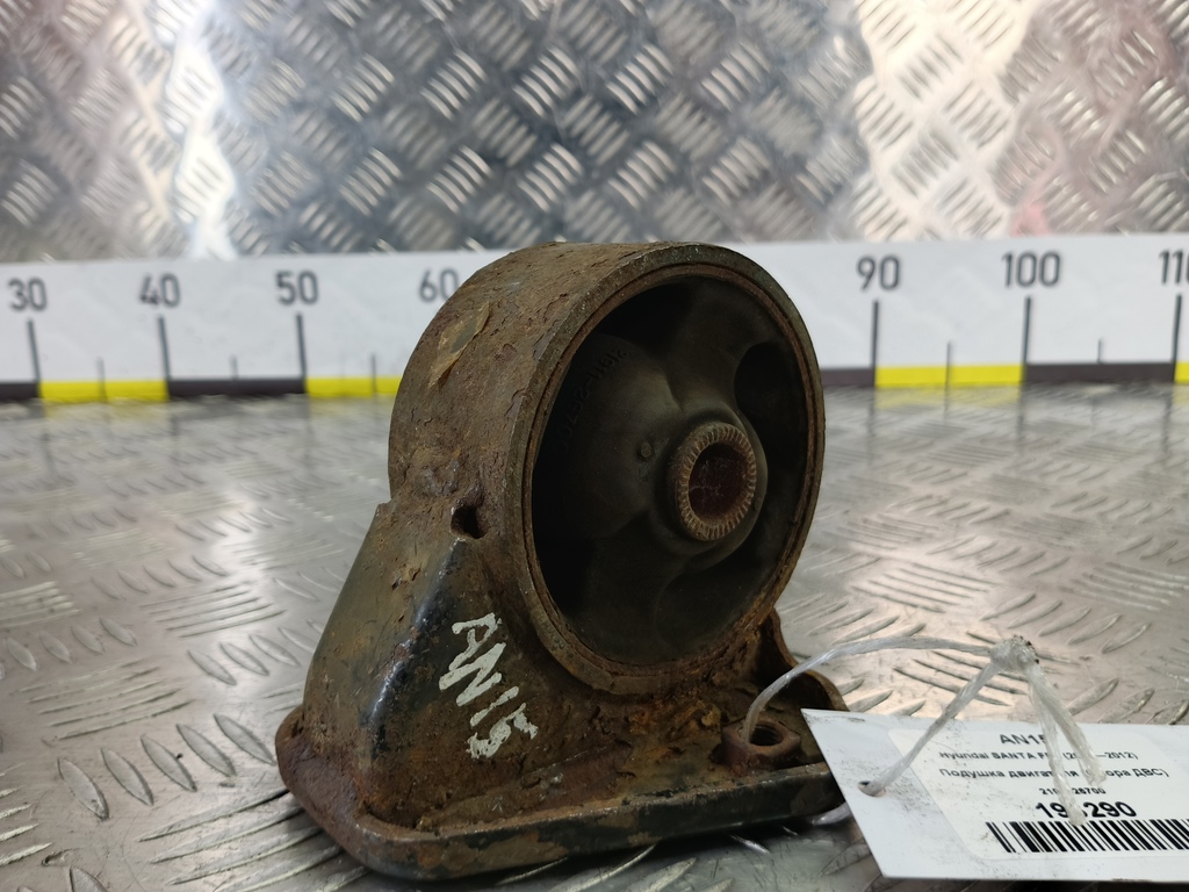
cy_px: 446
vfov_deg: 58.9
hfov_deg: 73.9
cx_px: 594
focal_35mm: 23
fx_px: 790
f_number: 1.6
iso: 103
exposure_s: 1/25
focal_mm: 4.11
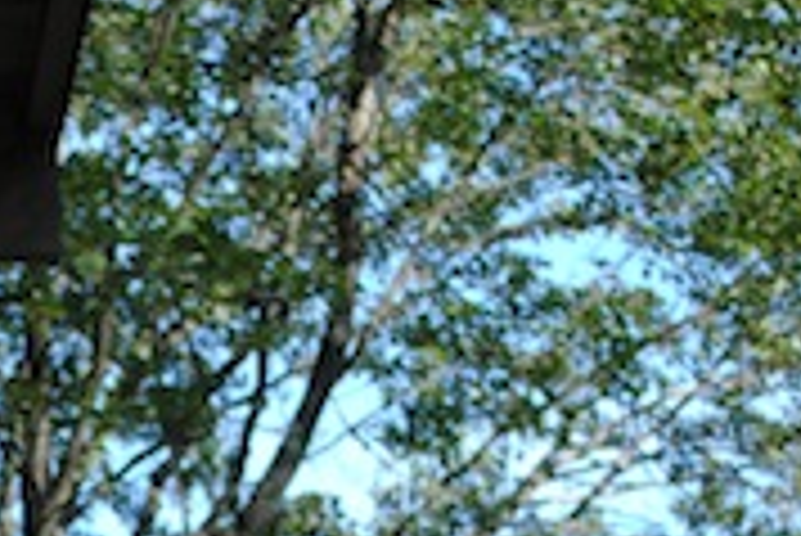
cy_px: 899
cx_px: -148
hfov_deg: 12.4
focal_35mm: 162
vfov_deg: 8.2
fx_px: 3607
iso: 100
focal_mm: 32
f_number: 5.6
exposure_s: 1/125
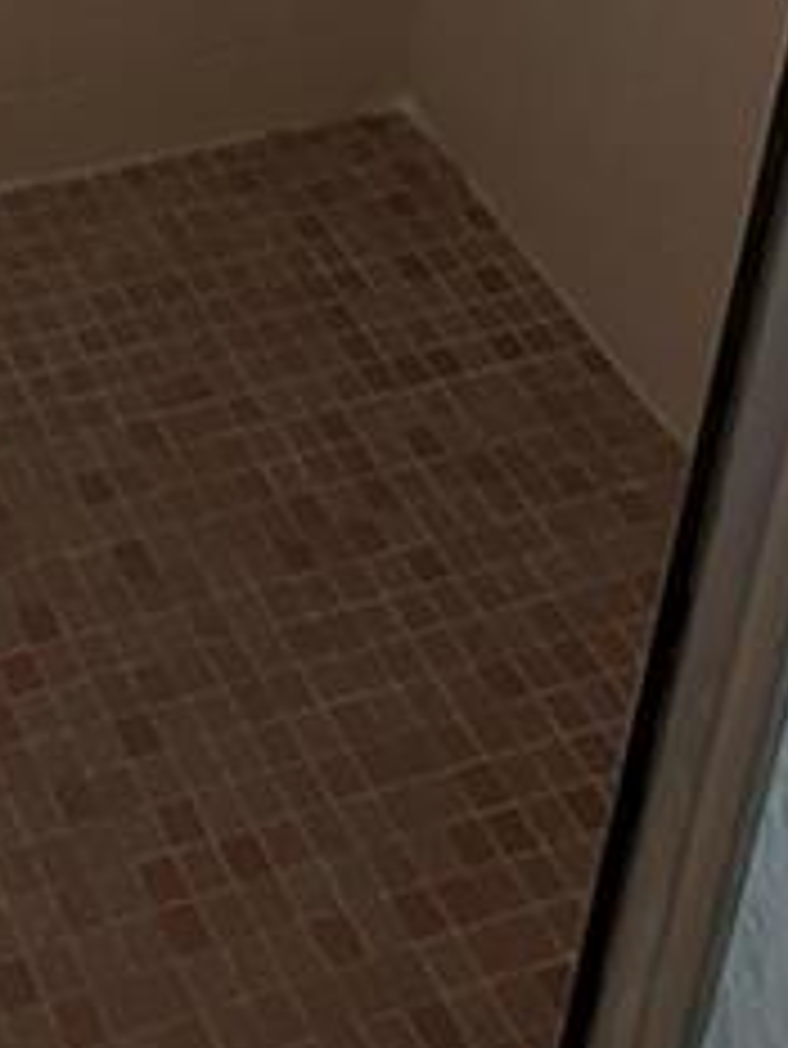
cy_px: -900
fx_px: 2032
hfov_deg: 18.7
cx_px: -475
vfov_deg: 19.9
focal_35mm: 67
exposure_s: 1/30
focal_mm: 1.95
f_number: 2.2
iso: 183
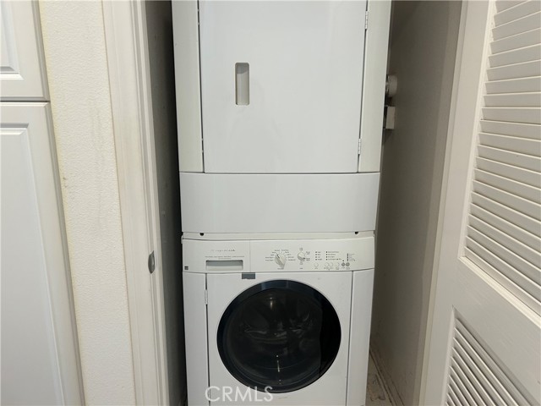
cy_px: 203
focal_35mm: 26
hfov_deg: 67.3
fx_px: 406
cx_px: 270
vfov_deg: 53.1
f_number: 1.5
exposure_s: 1/120
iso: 125
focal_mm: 5.7
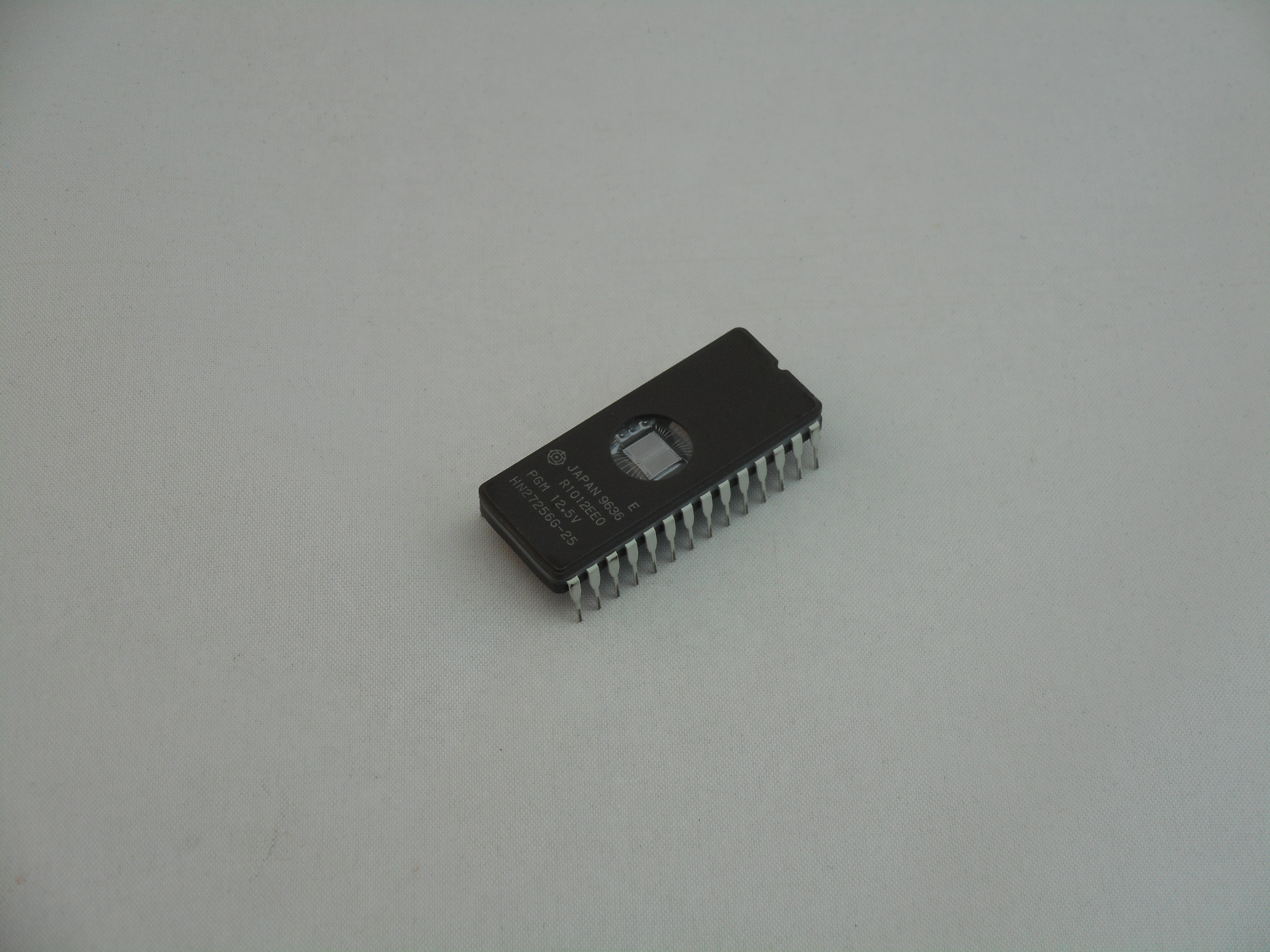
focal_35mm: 89
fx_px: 3265
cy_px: 476
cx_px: 635
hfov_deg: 22.0
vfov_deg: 16.6
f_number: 5.6
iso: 110
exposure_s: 1/60
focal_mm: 15.9
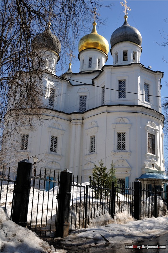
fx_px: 253
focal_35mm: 36
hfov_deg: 36.8
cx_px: 84
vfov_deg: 53.2
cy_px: 126
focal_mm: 24
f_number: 8
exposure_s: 1/320
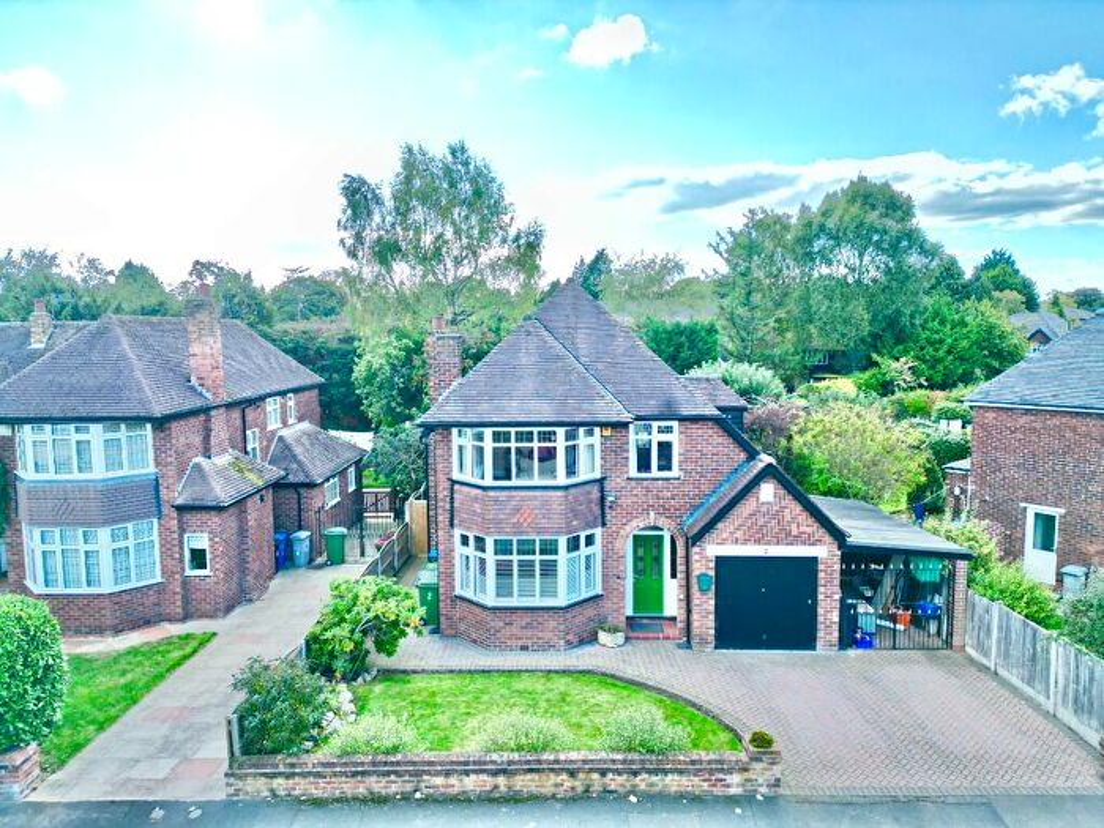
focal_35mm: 24
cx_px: 552
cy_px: 414
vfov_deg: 56.8
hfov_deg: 71.6
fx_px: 765
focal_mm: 6.72
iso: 100
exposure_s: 1/1250
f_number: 1.7
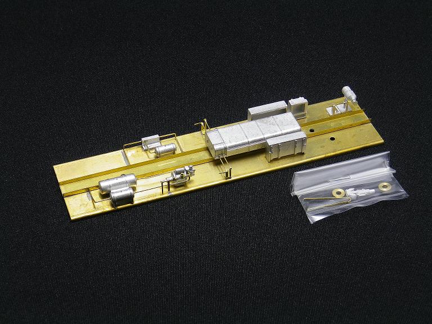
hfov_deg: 23.0
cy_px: 162
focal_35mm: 85
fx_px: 1061
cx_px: 216
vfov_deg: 17.4
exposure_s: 1/4
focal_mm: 14.9
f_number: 5.2
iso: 100
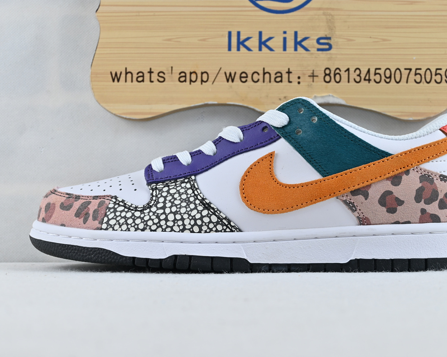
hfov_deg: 31.6
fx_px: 788
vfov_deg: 25.6
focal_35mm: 60
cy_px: 179
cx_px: 261
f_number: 5.3
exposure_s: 1/40
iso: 100
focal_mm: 35
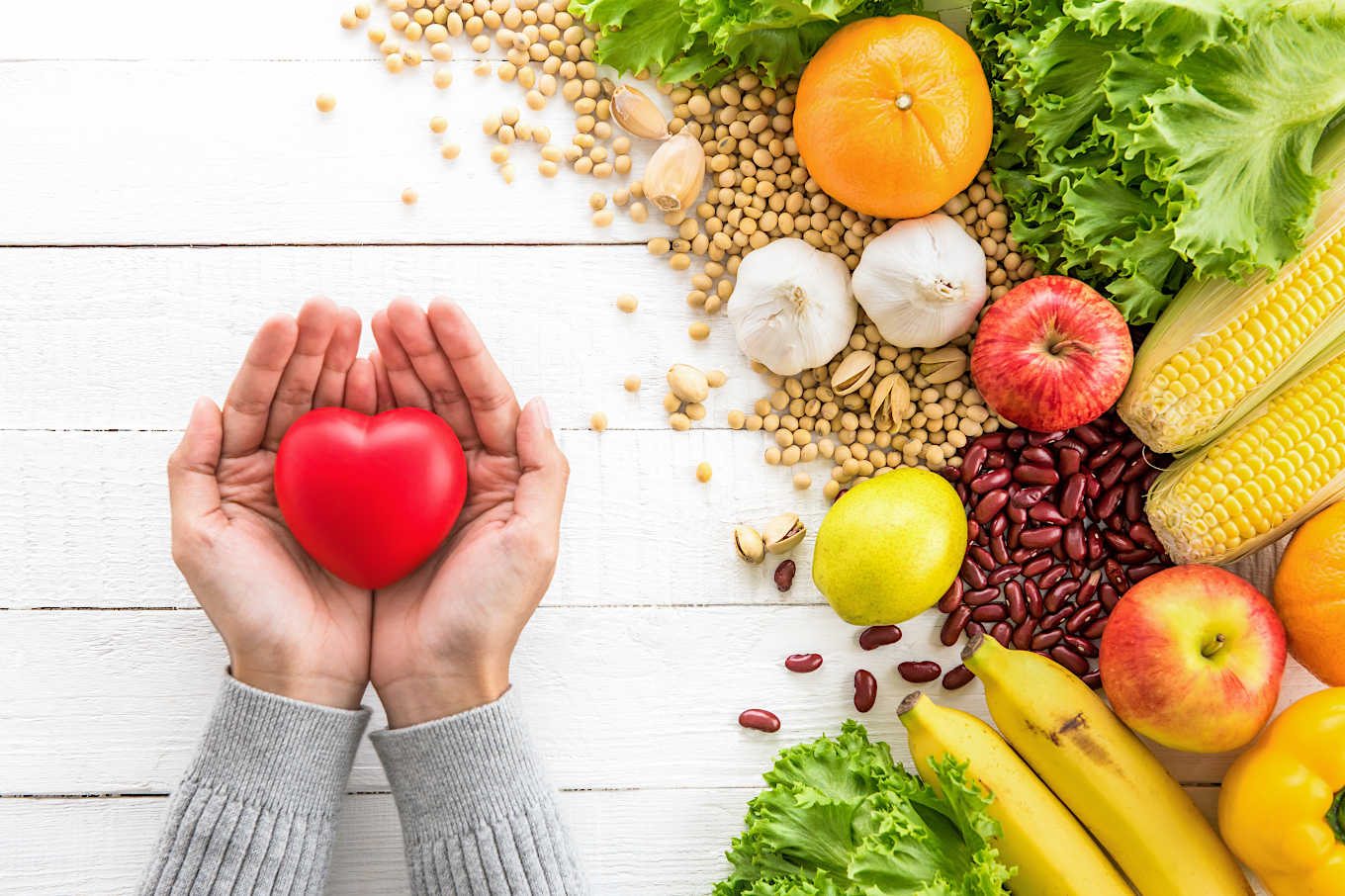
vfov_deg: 19.4
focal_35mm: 70
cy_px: 448
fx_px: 2614
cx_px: 672
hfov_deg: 28.8
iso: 250
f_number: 7.1
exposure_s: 1/100
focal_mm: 70
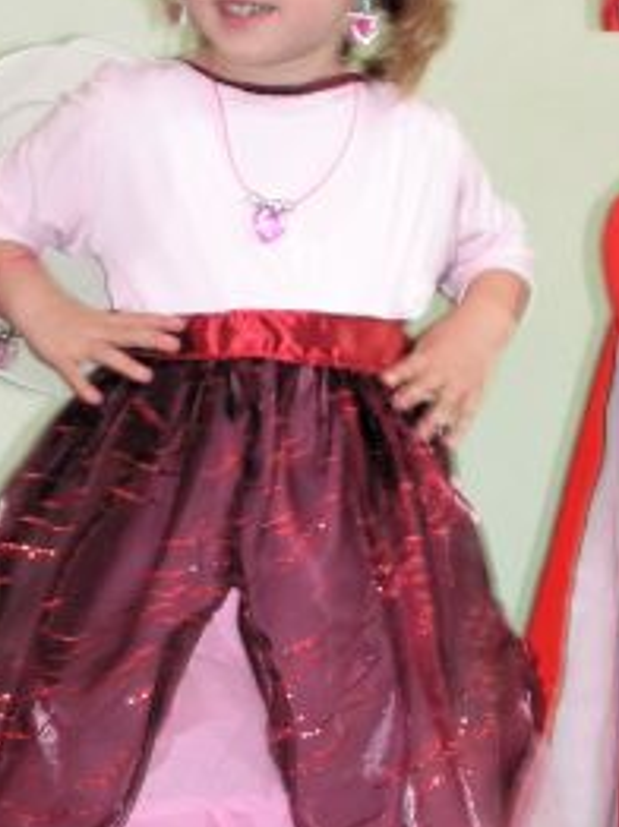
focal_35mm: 126
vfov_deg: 15.6
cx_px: 284
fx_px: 3009
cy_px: 574
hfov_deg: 11.7
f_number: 3.2
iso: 160
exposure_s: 1/60
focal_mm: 9.2
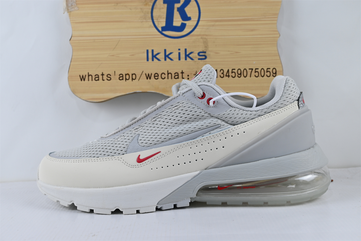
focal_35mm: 45
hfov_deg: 43.6
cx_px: 180
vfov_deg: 29.9
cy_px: 120
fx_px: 451
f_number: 5.6
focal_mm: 30
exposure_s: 1/40
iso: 100
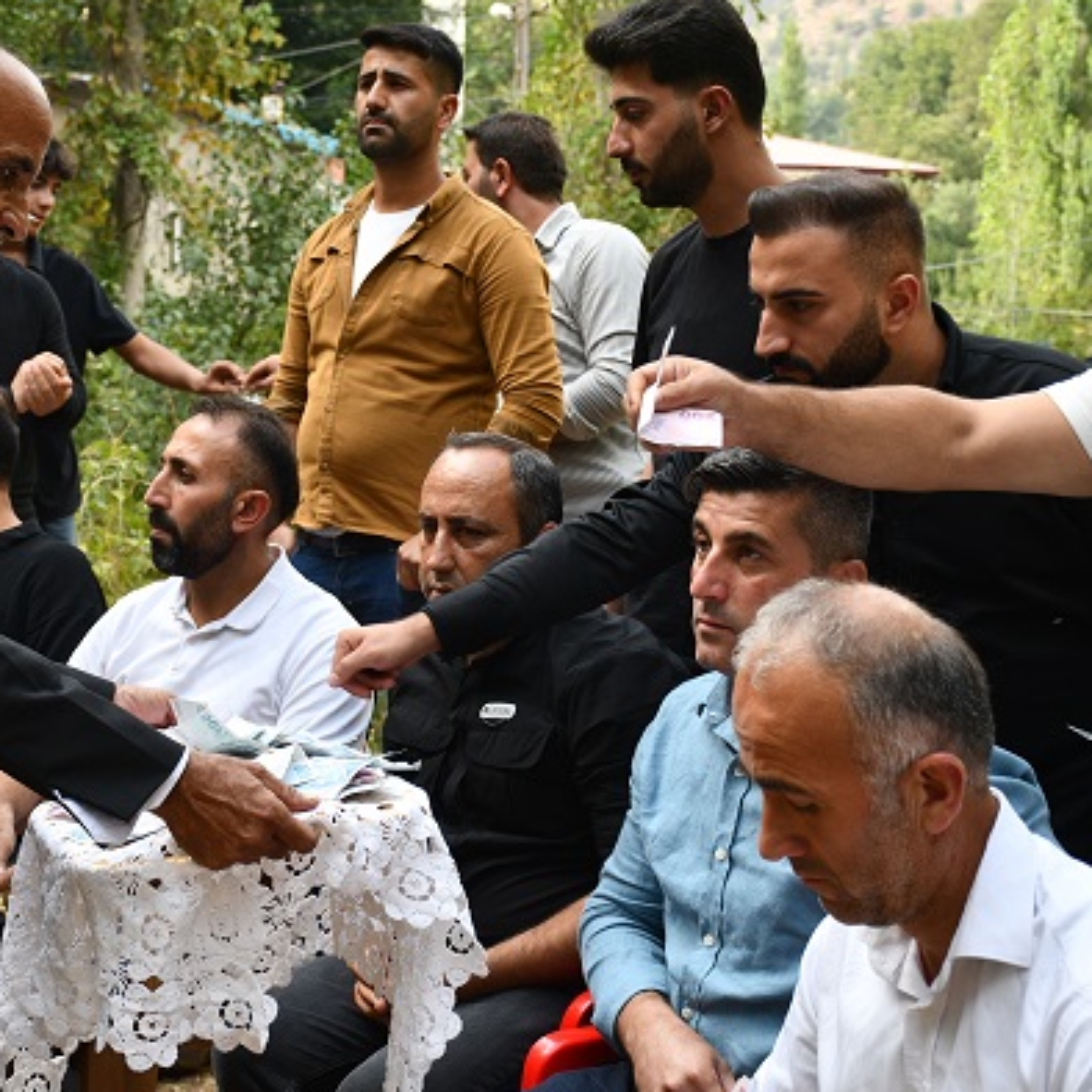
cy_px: 540
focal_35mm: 66
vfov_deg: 26.1
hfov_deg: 26.0
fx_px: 2356
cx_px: 419
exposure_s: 1/250
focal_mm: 34
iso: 320
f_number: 5.6
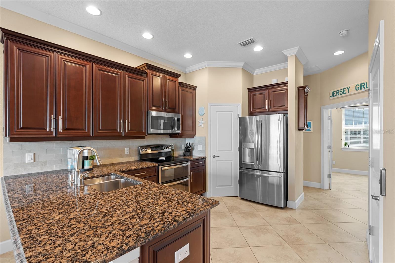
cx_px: 198
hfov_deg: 96.7
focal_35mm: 16
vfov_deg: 73.7
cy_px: 132
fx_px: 176
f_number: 9
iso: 250
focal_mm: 16
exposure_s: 1/1.25
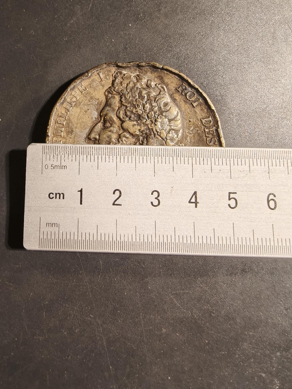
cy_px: 194
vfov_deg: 73.9
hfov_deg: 58.9
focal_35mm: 23
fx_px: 259
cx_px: 146
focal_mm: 2.32
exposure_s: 1/100
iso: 200
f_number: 2
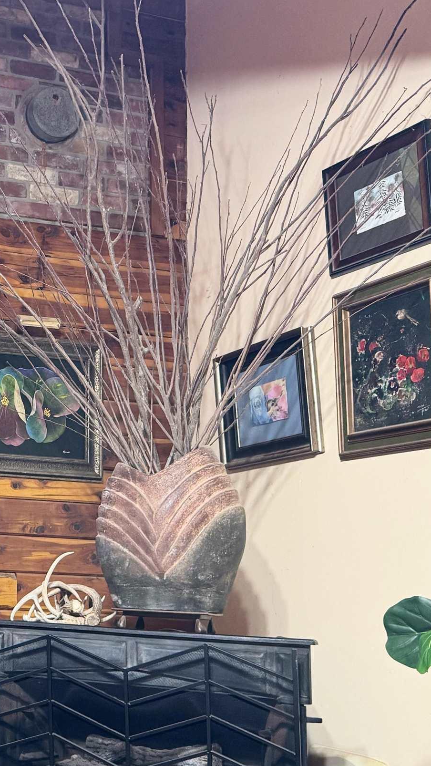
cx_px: -174
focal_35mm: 50
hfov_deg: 21.1
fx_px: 1015
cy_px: 434
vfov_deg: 41.2
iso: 250
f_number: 1.78
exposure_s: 1/60
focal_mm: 6.76
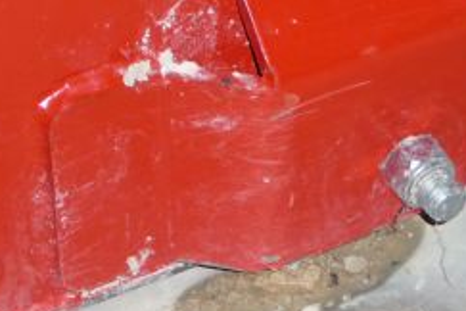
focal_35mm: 170
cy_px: 60
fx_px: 2200
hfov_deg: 12.0
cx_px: 462
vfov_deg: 8.1
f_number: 4.5
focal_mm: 10.5
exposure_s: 1/30
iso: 250
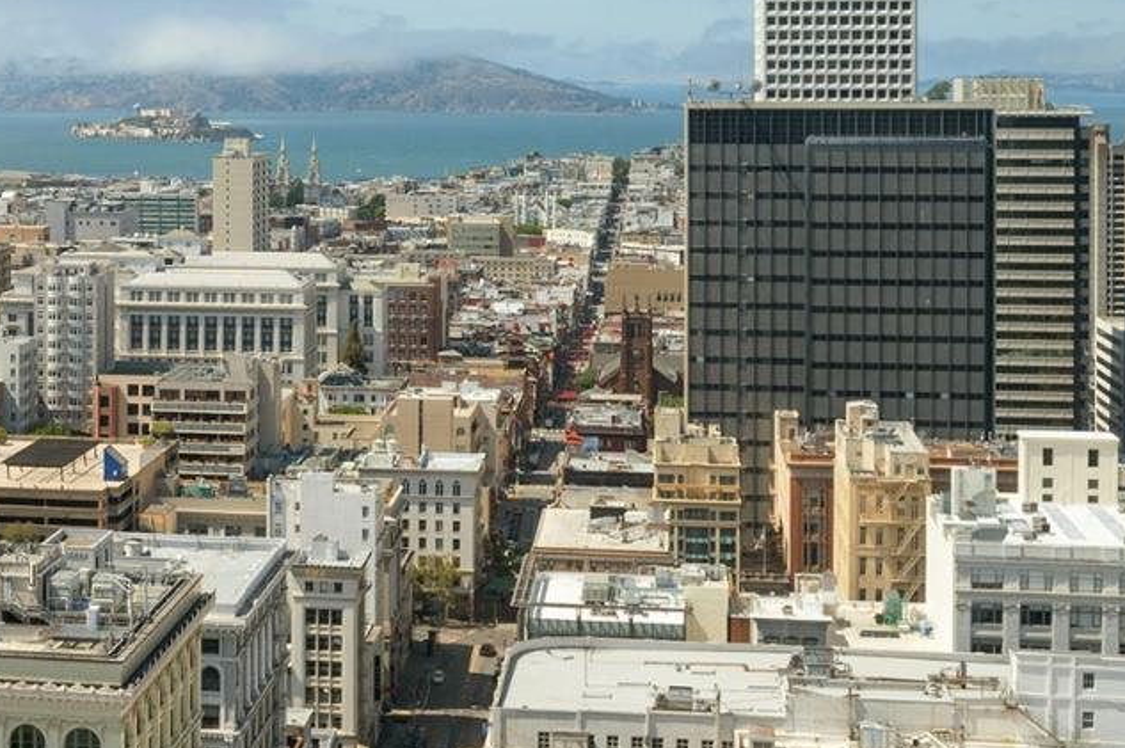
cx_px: 30
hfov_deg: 23.6
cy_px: 52
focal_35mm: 83
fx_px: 2592
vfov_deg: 16.2
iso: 100
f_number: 9
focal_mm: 35
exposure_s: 1/200
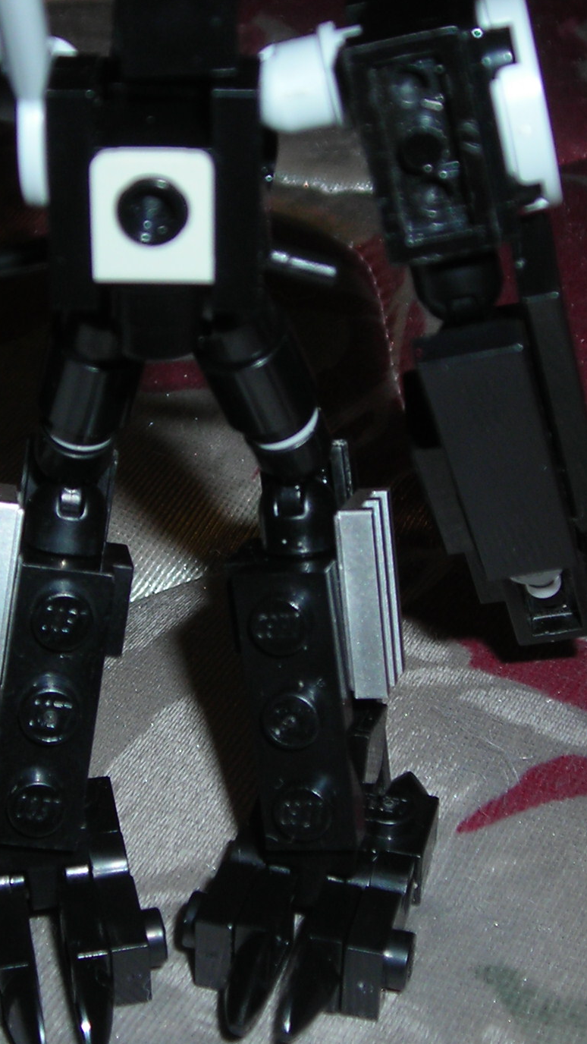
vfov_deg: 27.2
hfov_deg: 15.5
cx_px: 220
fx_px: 2158
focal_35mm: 78
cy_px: 498
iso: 50
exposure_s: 1/60.1
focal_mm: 6.3
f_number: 6.4
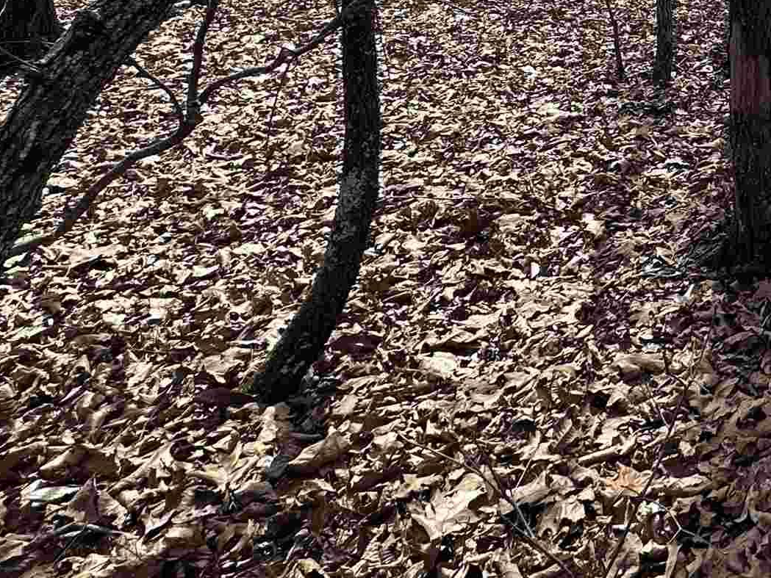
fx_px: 913
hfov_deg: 35.5
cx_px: 936
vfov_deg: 31.8
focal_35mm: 41
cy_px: -27
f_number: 2.2
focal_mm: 2.22
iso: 40
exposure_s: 1/759
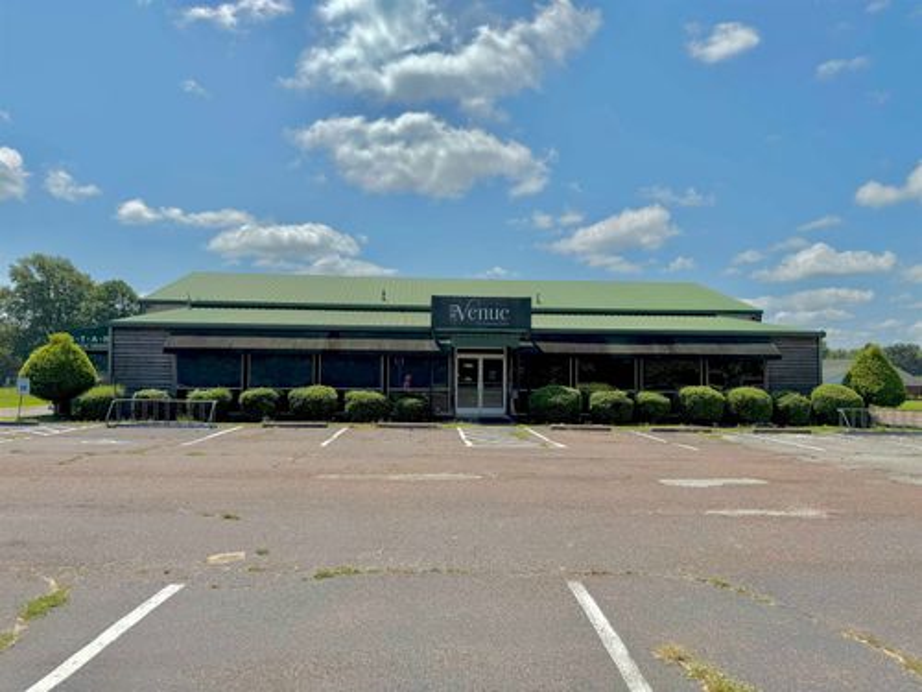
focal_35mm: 24
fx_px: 639
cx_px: 461
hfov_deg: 71.6
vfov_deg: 56.8
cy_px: 346
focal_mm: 6.76
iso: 80
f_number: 1.78
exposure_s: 1/9091
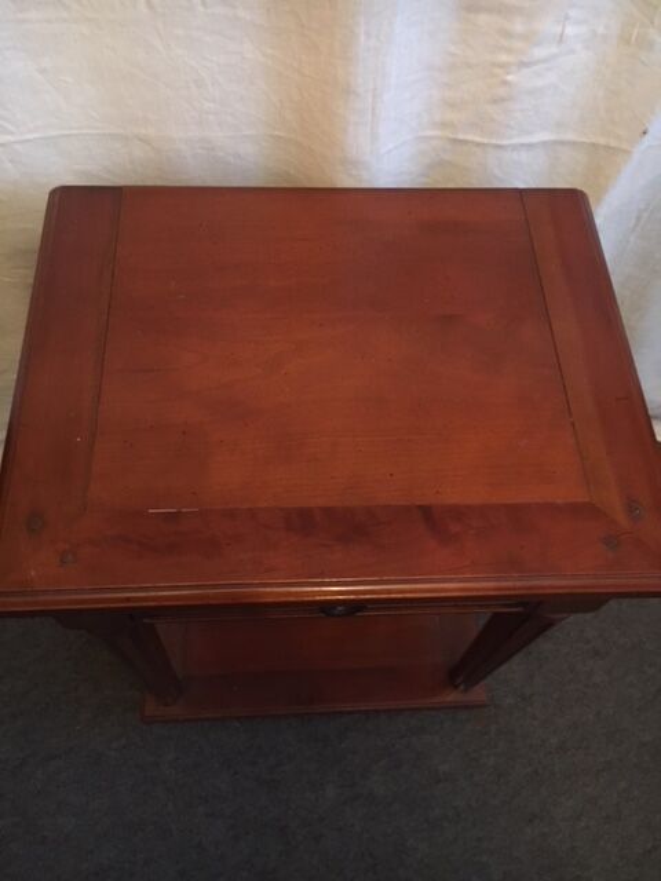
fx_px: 738
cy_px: 440
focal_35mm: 29
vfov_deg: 61.7
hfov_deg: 48.2
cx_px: 330
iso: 400
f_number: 2.2
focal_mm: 4.15
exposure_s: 1/17
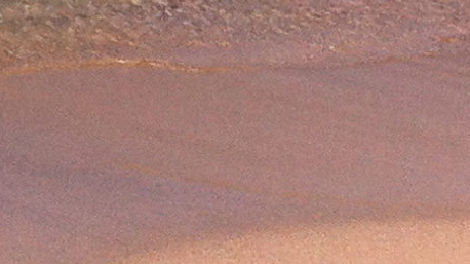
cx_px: -332
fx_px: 2653
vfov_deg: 5.3
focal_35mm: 213
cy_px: -593
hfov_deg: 9.7
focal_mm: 3.85
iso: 80
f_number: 2.8
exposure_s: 1/2155
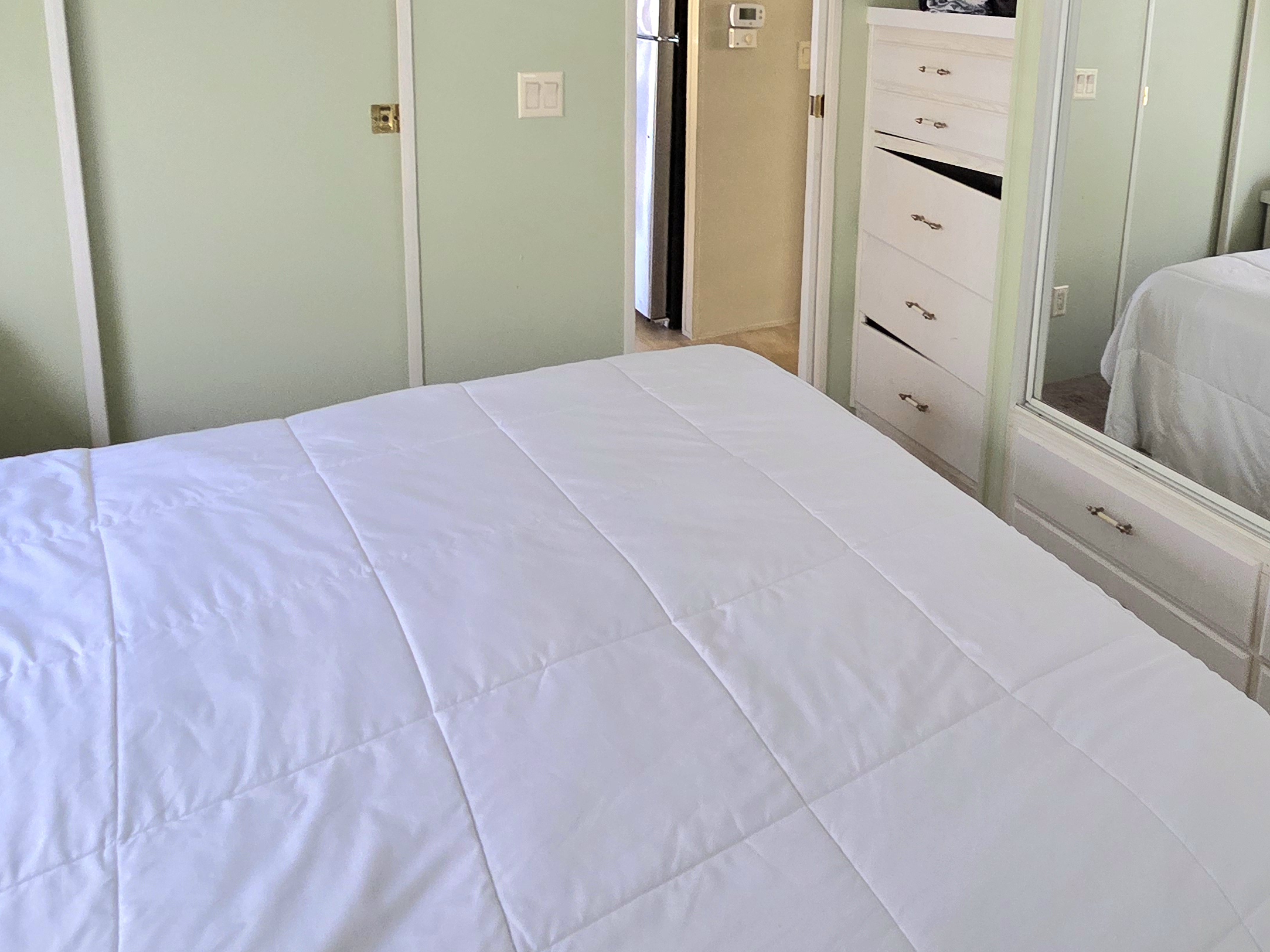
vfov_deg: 52.4
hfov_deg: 70.7
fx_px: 880
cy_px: 165
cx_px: 775
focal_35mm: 24
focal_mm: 2.2
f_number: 2.2
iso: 320
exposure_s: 1/60.2
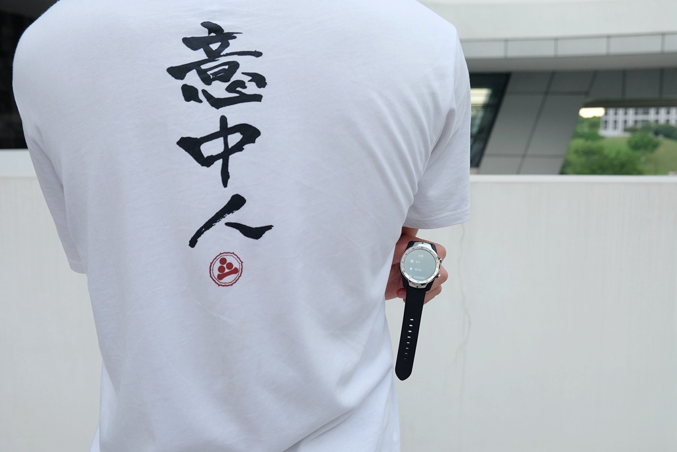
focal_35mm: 36
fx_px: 677
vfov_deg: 36.9
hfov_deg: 53.1
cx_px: 338
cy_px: 226
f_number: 4.5
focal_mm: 24.3
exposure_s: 1/180
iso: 400
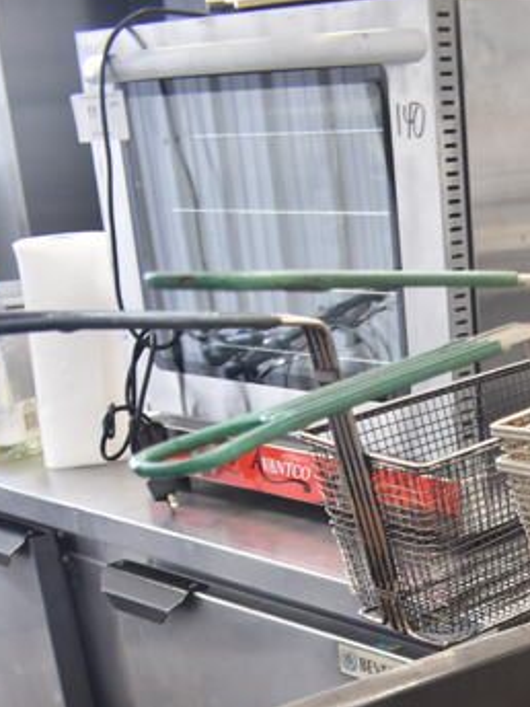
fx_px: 1409
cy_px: 905
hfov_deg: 20.2
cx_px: 602
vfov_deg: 24.7
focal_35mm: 69
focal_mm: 18
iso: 400
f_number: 3.5
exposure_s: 1/30
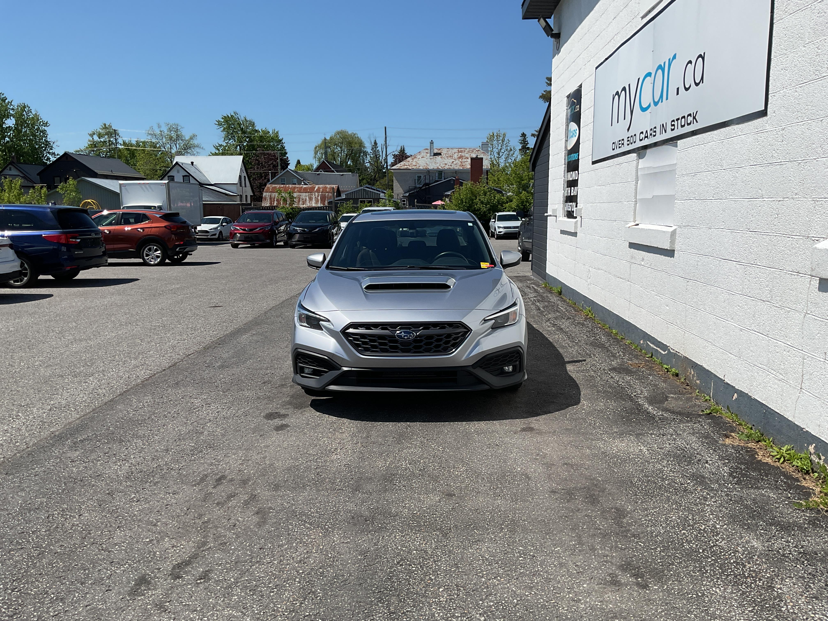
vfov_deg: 48.2
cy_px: 310
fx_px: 694
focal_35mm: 29
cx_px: 414
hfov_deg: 61.7
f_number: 1.8
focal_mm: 3
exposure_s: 1/3125
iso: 16
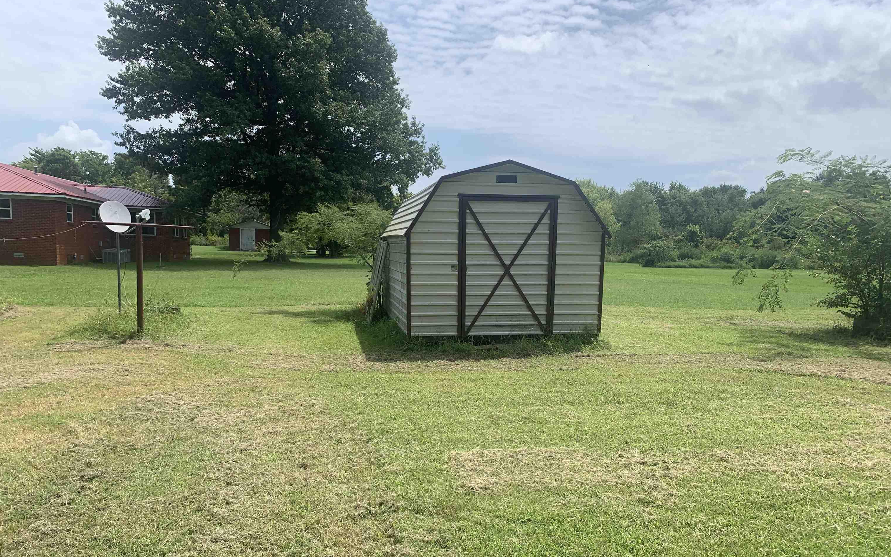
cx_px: 447
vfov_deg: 44.3
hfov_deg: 66.5
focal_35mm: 28
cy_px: 335
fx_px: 680
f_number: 1.8
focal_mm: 4.25
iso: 25
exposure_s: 1/2681
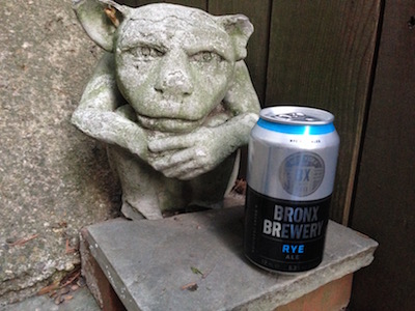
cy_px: 156
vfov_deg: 42.9
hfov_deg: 55.4
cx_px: 208
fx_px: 396
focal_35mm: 33
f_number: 2.4
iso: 400
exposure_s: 1/20
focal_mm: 4.12
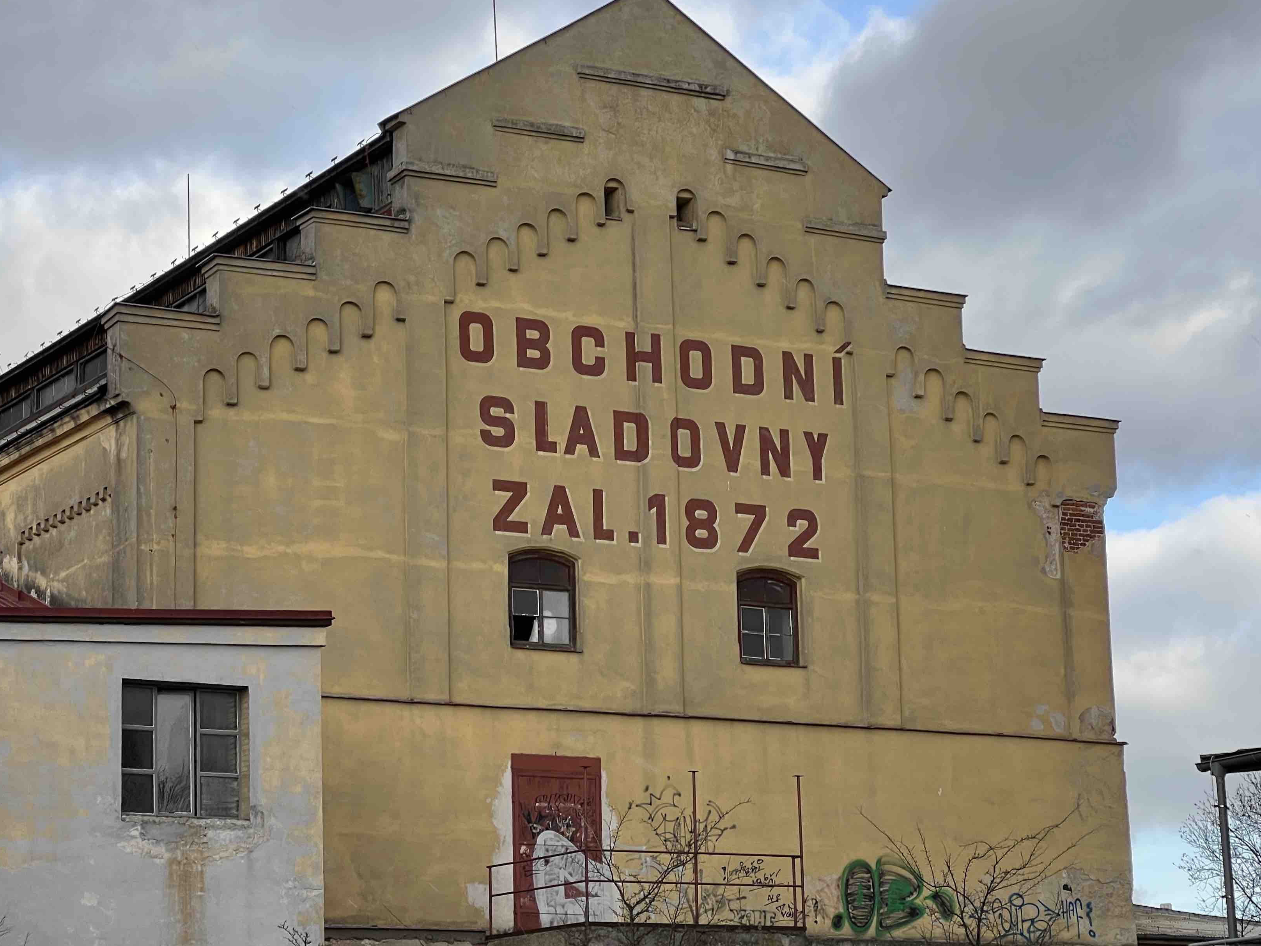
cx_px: 520
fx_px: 3497
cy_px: 532
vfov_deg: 15.4
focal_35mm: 96
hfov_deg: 20.4
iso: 32
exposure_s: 1/240
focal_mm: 9
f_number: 2.8
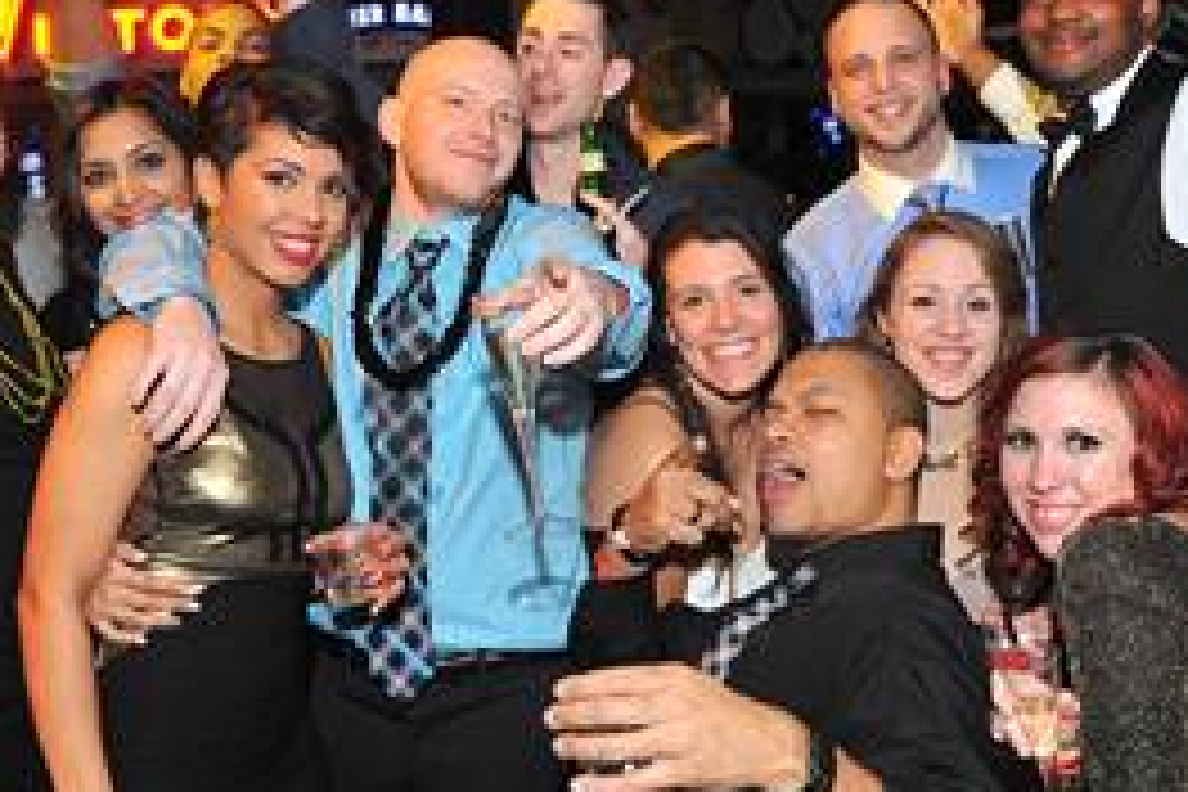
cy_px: 297
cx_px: 680
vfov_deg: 26.9
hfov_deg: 39.5
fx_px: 1650
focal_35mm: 50
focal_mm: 24
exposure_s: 1/100
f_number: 5
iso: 1600
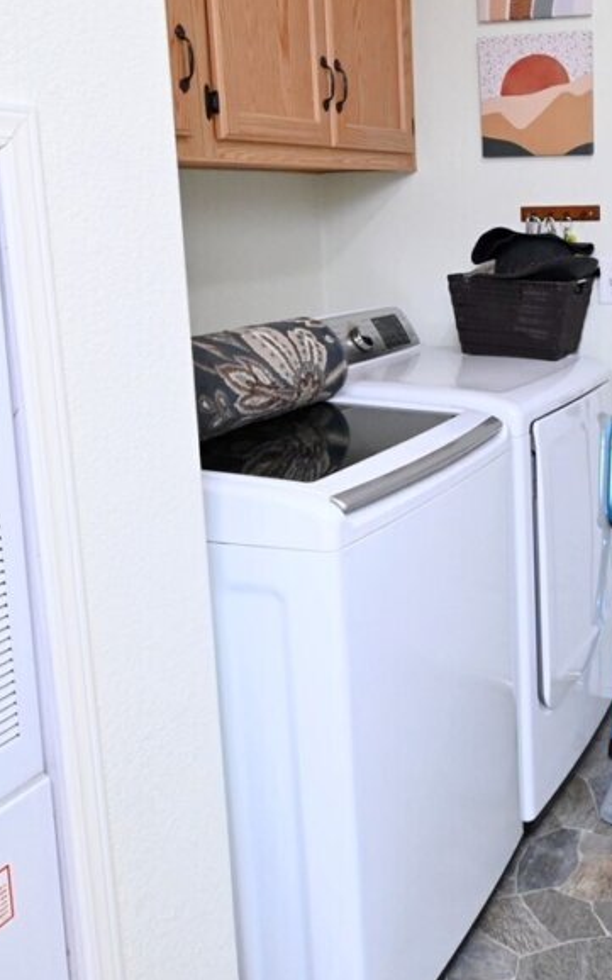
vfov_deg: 52.3
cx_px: 563
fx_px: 988
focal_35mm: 37
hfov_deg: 32.5
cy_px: 377
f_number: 4.5
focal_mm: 10
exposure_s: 1/125
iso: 1400
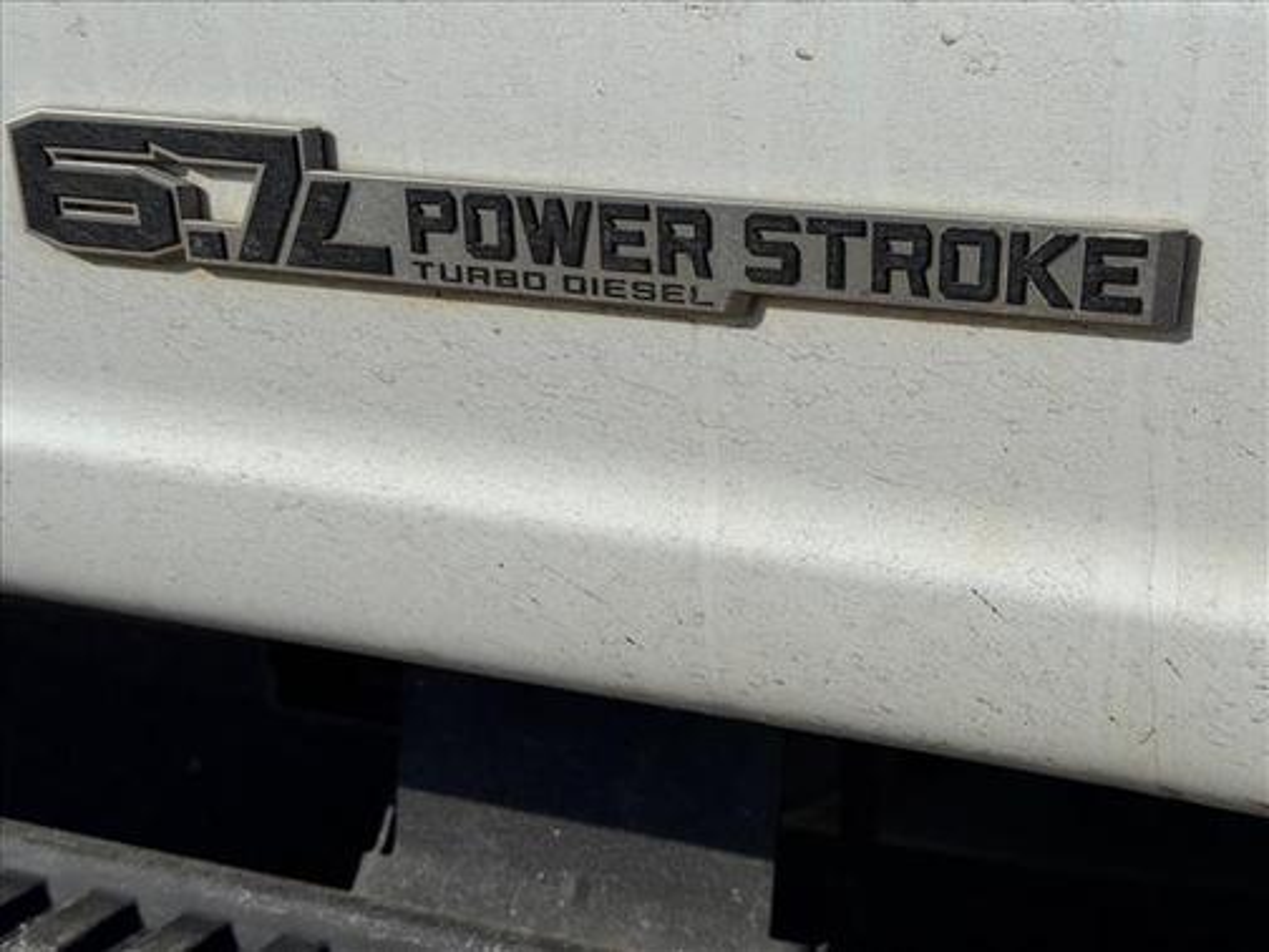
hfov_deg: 39.7
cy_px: 476
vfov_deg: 30.3
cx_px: 634
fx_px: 1760
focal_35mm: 48
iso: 64
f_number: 1.78
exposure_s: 1/7937
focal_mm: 6.76
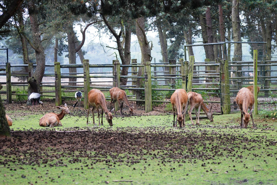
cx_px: 138
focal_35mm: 165
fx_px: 1271
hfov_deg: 12.4
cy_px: 92
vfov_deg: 8.3
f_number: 4.2
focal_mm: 110
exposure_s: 1/250
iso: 200
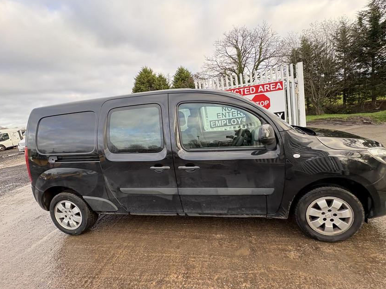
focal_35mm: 15
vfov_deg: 81.7
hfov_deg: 98.1
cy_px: 137
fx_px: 167
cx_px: 202
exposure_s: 1/144
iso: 64
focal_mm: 2.22
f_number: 2.2
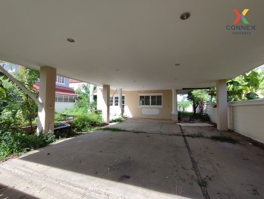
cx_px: 132
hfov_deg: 94.5
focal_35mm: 16
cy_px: 100
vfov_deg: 78.2
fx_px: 122
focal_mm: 1.65
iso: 50
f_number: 2.2
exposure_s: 1/429
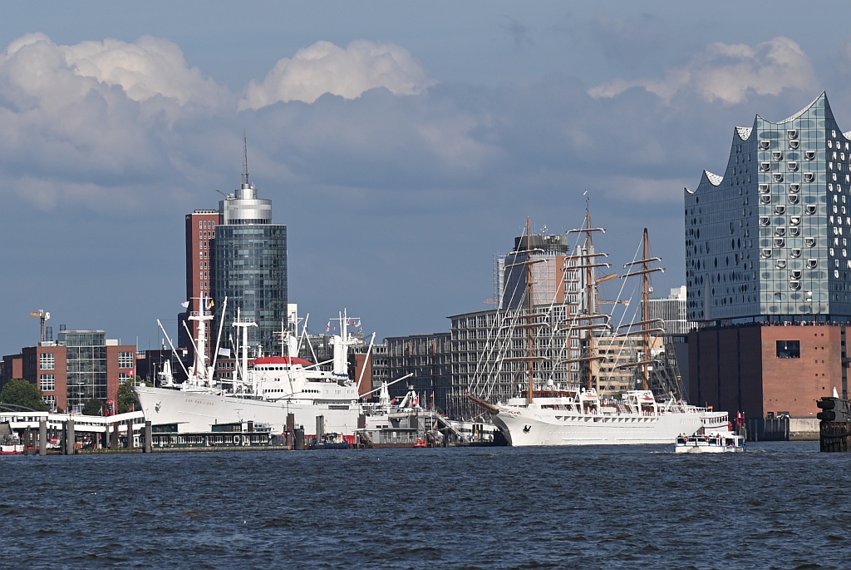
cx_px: 426
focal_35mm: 120
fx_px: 2839
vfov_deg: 11.4
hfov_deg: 17.0
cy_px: 285
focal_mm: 120
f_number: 7.1
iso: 100
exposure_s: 1/800
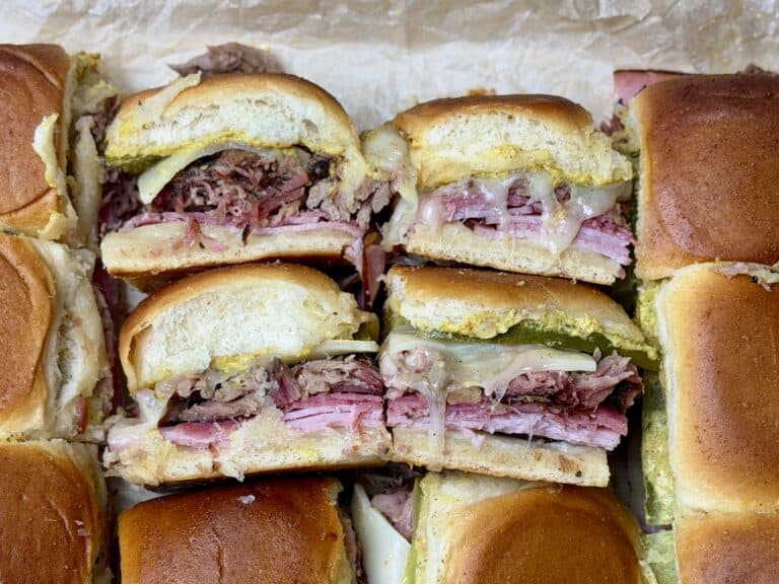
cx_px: 390
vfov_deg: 30.3
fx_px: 1080
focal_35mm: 48
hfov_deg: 39.7
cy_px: 292
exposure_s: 1/135
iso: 50
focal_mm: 6.76
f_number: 1.78
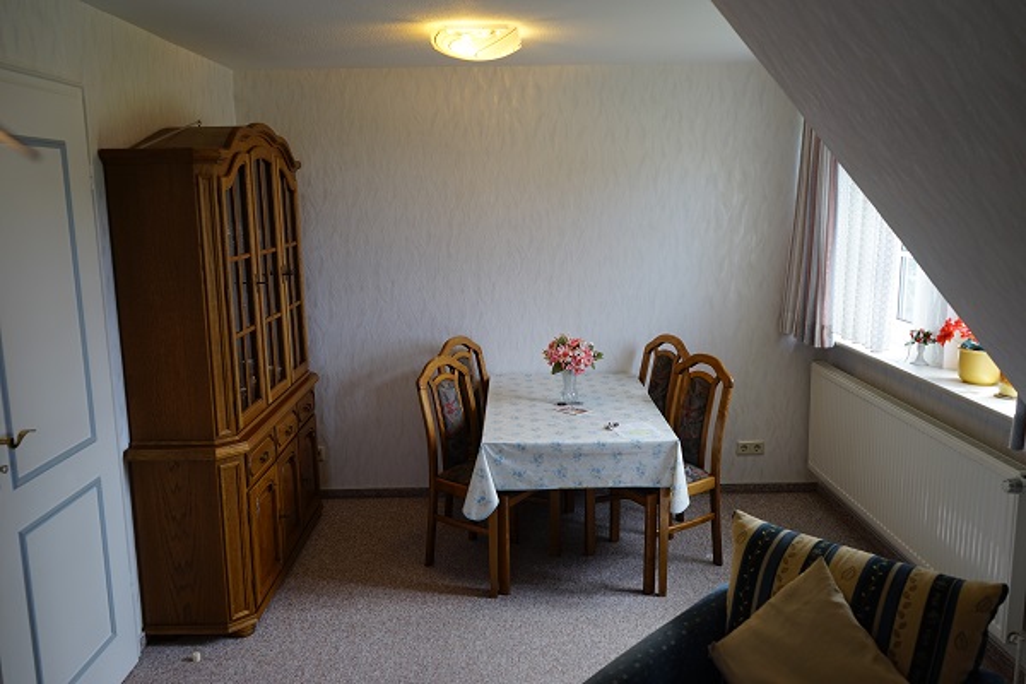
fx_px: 798
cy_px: 342
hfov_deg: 65.5
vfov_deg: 46.4
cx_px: 513
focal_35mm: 28
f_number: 4
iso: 125
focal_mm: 28
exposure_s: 1/60
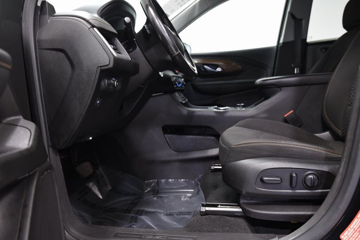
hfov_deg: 63.6
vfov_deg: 45.0
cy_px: 120
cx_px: 180
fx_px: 290
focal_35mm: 29
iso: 1600
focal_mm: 29
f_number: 4
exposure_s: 1/20
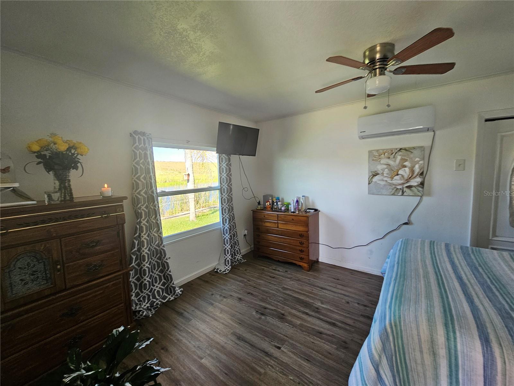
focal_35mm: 13
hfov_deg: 106.2
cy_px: 193
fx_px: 193
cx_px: 257
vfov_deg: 89.9
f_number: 2.2
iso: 80
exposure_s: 1/60
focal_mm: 2.2
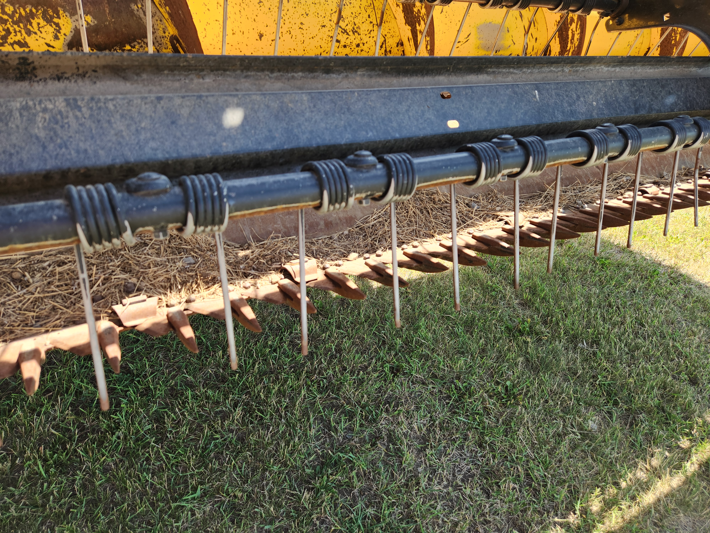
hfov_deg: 73.9
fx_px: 472
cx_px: 355
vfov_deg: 58.9
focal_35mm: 23
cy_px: 266
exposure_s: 1/180
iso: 25
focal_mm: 5.4
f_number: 1.8
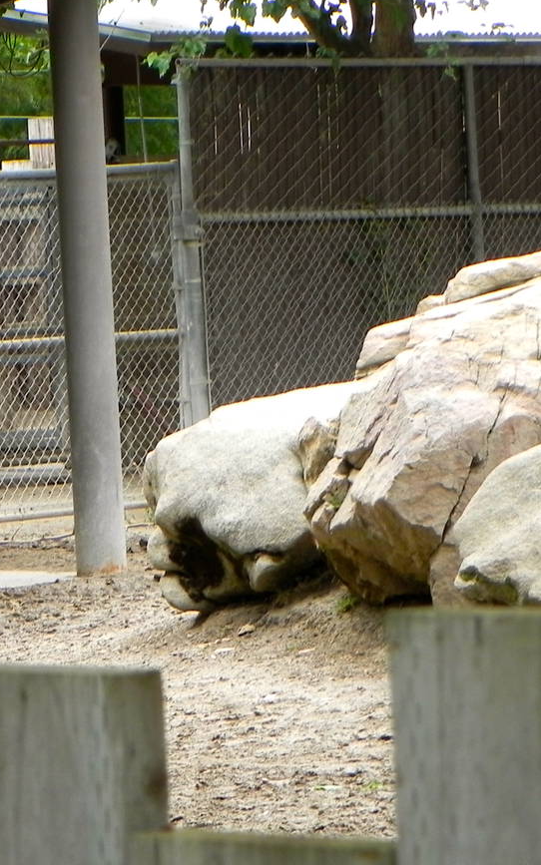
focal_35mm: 229
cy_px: 458
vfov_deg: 9.2
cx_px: -160
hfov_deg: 5.7
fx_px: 5401
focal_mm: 20.8
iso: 160
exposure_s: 1/104
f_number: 4
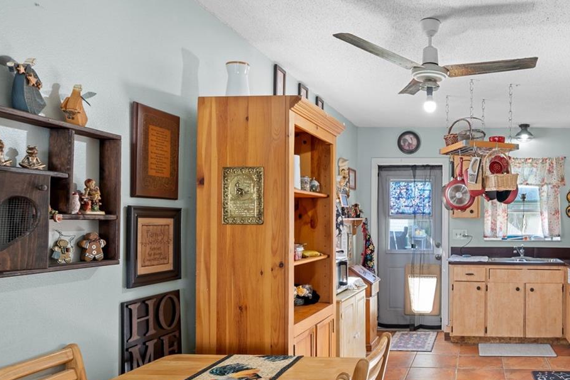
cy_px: 211
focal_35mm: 30
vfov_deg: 43.5
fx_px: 475
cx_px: 460
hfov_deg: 57.1
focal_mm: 17
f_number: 9
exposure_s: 1.3
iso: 250
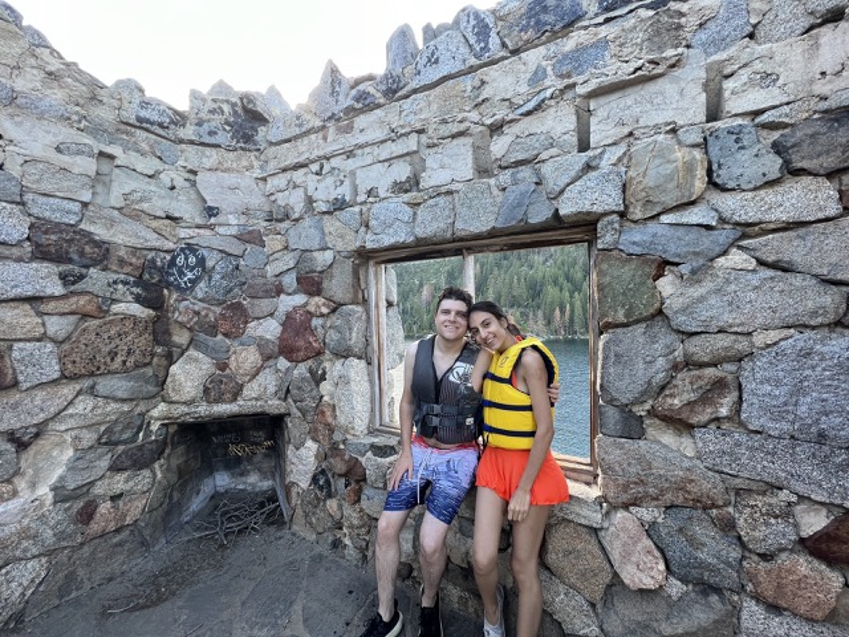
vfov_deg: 89.9
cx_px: 424
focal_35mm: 13
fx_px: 319
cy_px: 318
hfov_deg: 106.2
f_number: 1.8
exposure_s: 1/99
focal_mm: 1.57
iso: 64
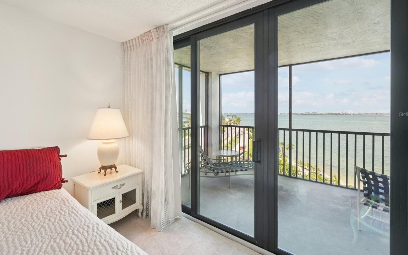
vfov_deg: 74.6
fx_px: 167
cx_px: 208
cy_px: 114
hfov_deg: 101.4
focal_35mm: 15
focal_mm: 14
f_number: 8
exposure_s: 1/100
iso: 400
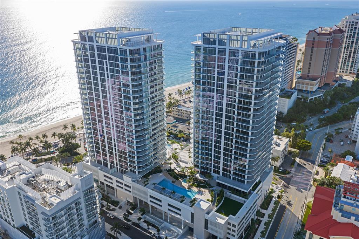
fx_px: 279
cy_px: 120
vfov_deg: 46.4
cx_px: 180
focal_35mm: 28
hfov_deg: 65.5
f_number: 5
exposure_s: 1/80
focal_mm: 14.45
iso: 100
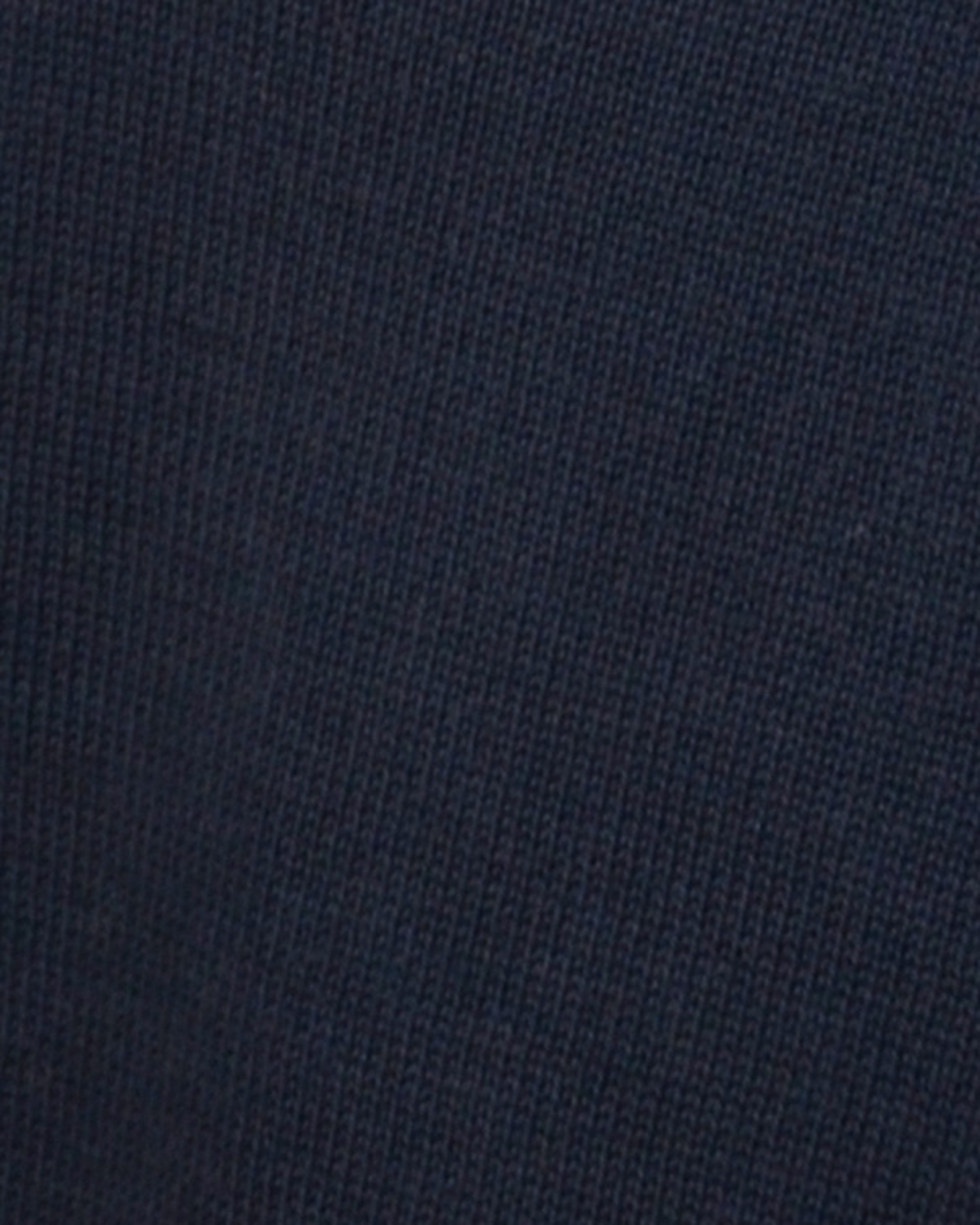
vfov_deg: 3.6
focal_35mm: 531
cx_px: 376
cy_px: -2476
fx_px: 19248
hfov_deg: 2.9
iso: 500
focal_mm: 58
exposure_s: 1/100
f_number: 5.6
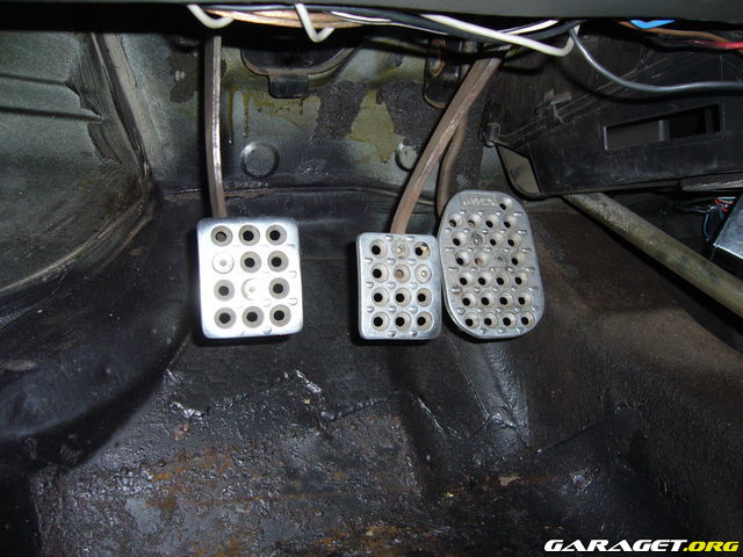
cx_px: 372
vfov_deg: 40.7
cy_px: 278
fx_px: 751
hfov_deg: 52.6
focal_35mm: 35
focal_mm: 5.8
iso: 100
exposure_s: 1/30
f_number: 2.8
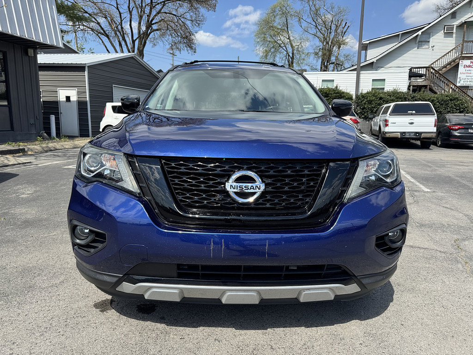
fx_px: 328
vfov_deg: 56.8
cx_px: 236
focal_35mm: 24
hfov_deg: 71.6
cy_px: 178
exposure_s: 1/3096
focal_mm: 6.76
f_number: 1.78
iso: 80
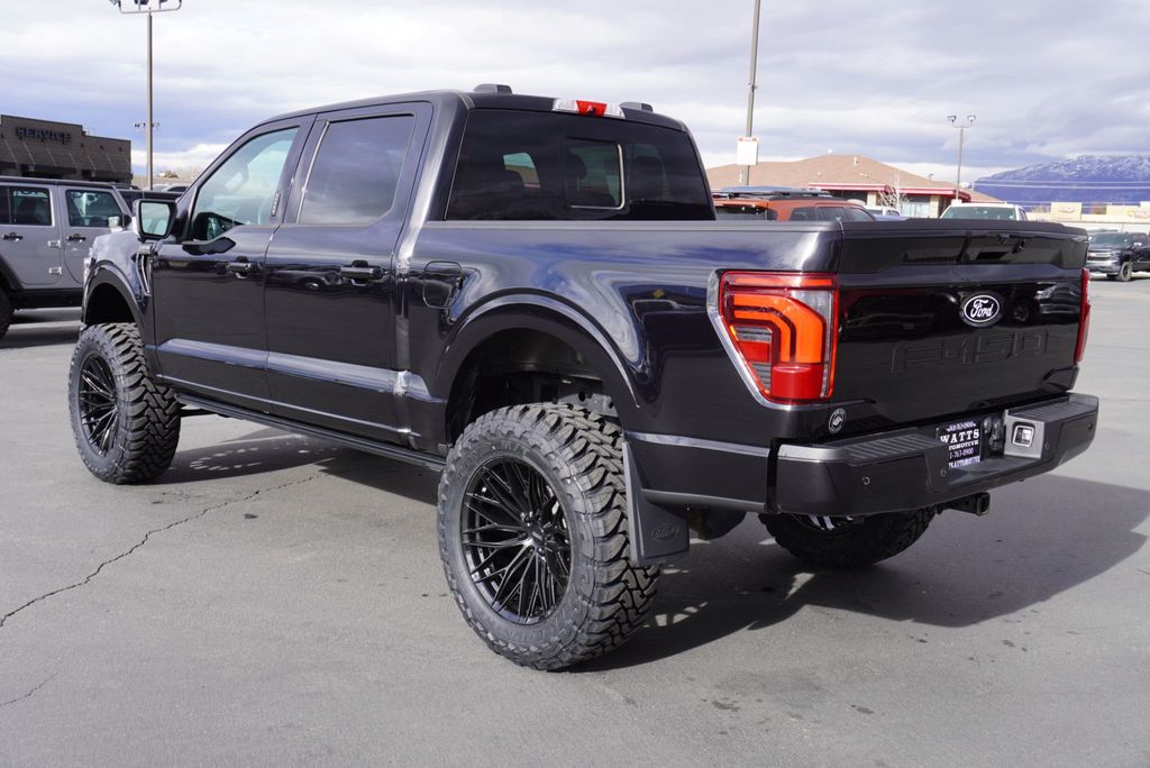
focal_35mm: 36
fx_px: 1151
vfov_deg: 36.9
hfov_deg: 53.1
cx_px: 575
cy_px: 384
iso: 100
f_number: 7.1
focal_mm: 24
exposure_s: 1/100
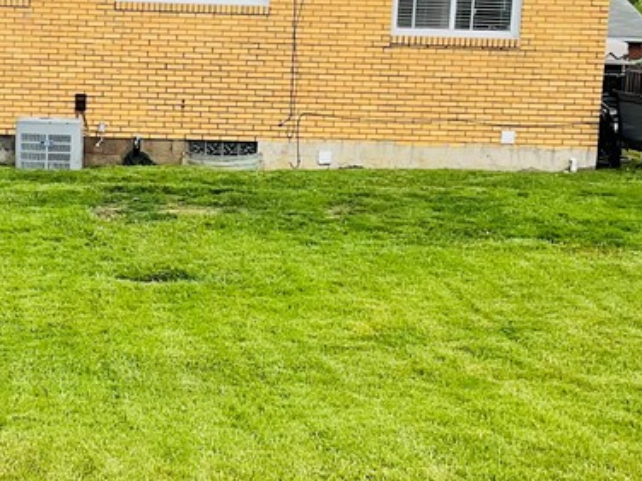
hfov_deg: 24.4
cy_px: 213
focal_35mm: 79
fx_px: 1465
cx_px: 137
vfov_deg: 18.7
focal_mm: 3
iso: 16
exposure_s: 1/657
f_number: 1.8
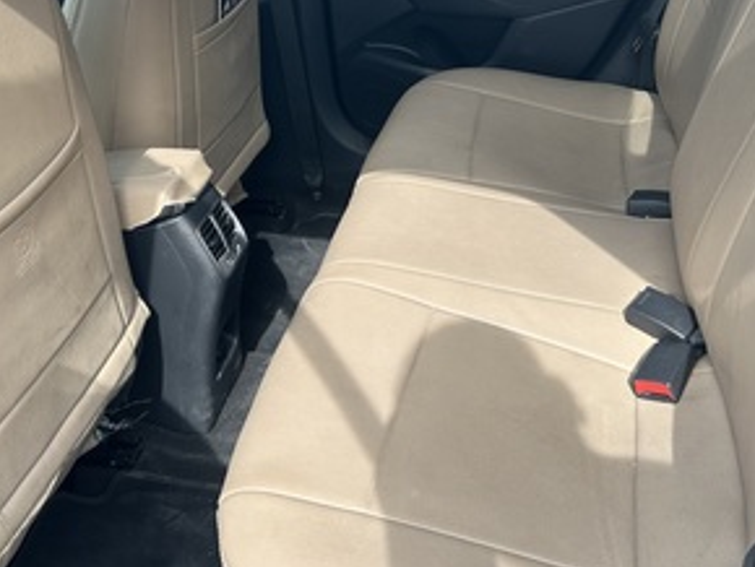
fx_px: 895
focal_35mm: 41
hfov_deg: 45.7
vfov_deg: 34.5
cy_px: 150
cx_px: 381
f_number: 1.5
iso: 50
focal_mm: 5.7
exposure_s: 1/528
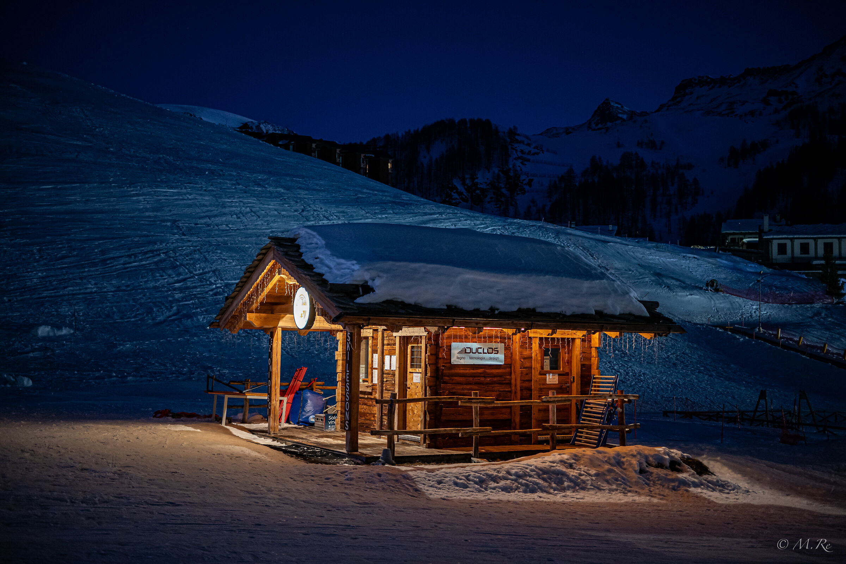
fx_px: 940
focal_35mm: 40
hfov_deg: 48.5
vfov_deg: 33.4
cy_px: 282
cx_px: 423
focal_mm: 40
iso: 1400
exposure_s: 1/50
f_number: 2
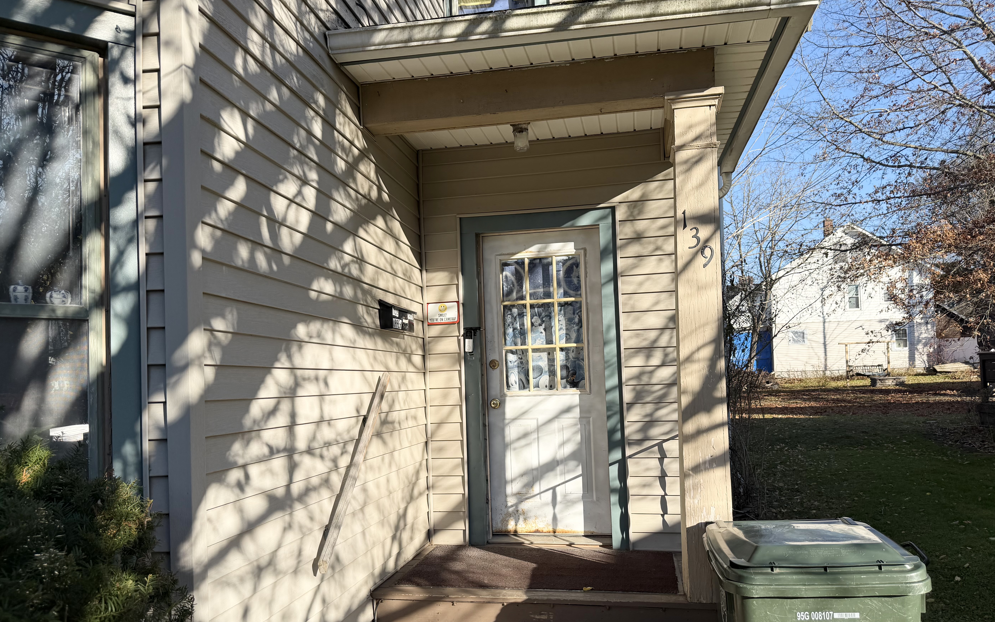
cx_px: 500
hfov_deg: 70.4
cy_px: 354
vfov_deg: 47.5
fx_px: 705
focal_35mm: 26
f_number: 1.78
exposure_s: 1/2299
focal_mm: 6.76
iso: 80
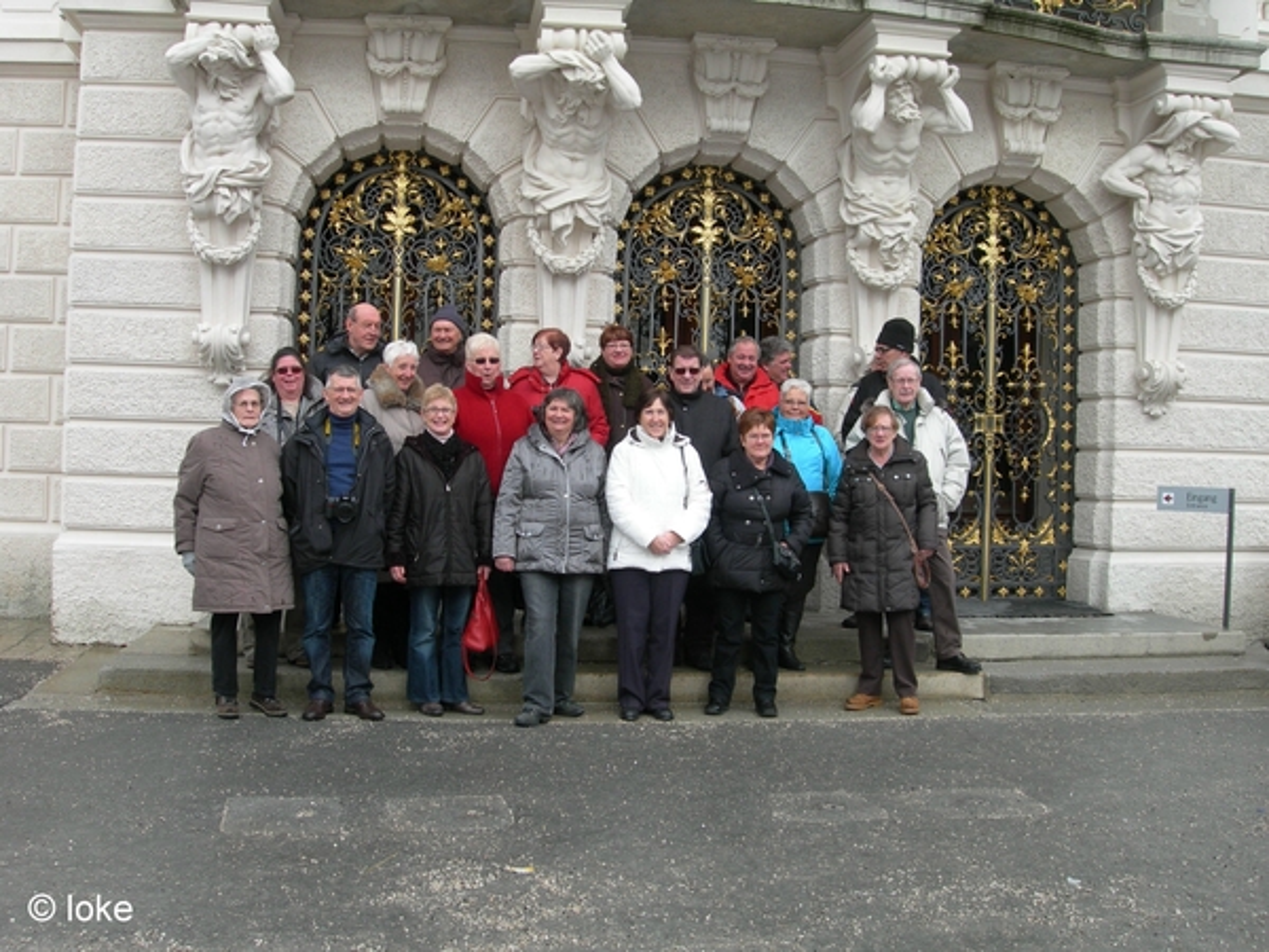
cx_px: 634
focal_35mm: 38
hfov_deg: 49.0
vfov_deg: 37.7
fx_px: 1393
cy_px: 476
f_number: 4.8
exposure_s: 1/246
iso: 50
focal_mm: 7.8
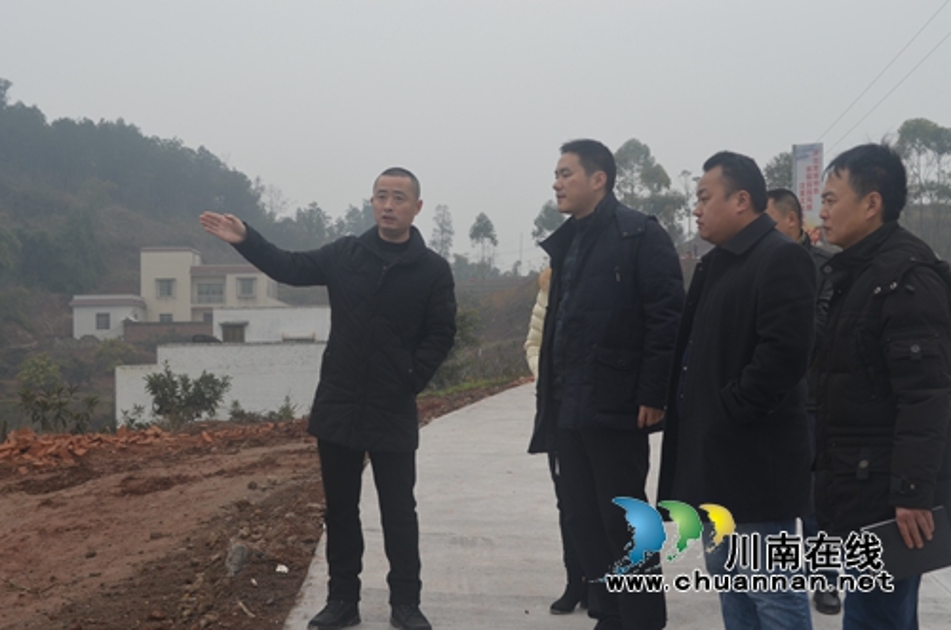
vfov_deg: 22.5
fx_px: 1581
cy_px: 315
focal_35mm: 60
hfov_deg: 33.5
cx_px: 476
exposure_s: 1/250
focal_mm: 40
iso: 200
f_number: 8
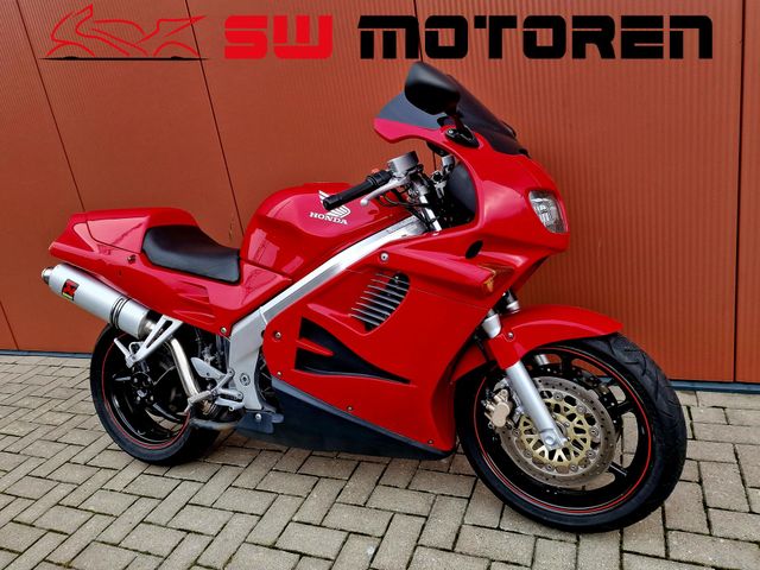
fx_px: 505
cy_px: 285
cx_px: 380
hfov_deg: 73.9
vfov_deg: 58.9
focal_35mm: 23
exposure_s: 1/182
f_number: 1.8
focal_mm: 6.4
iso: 50
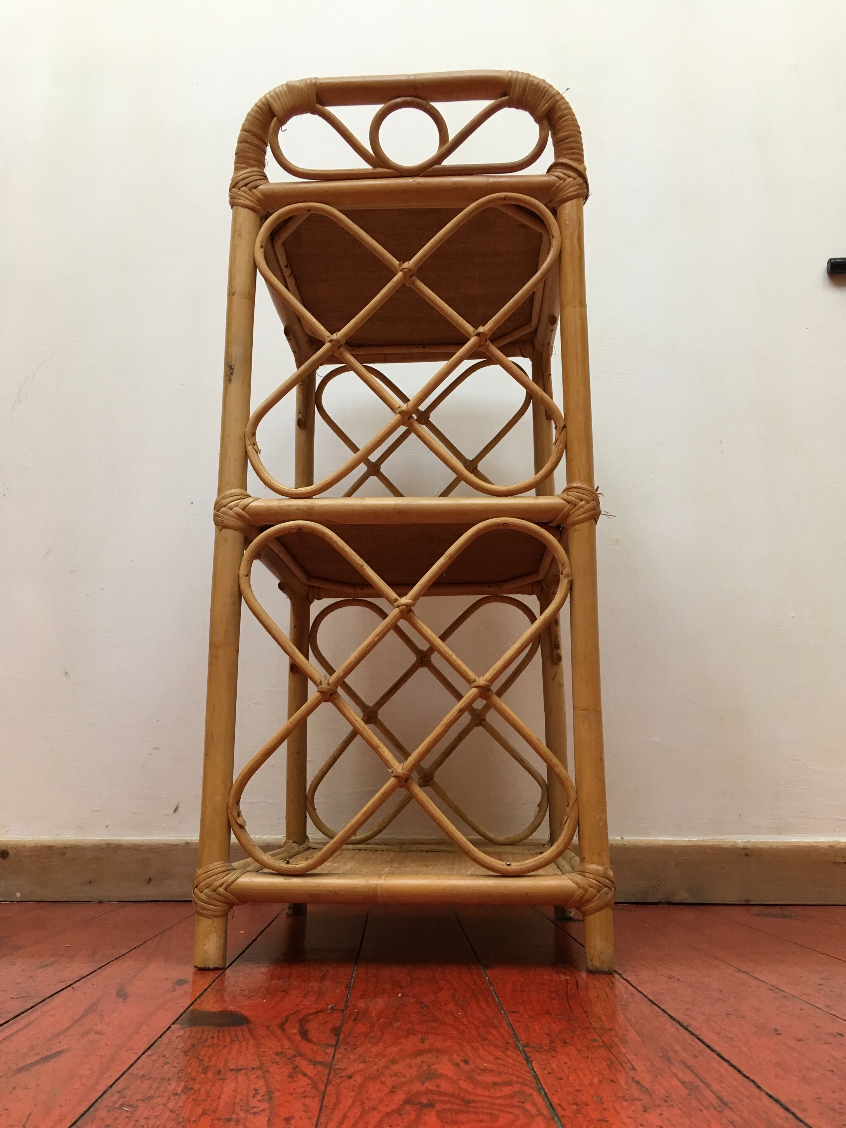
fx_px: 945
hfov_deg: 48.2
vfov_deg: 61.7
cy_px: 564
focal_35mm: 29
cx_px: 423
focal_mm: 4.15
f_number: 2.2
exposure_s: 1/33
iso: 100
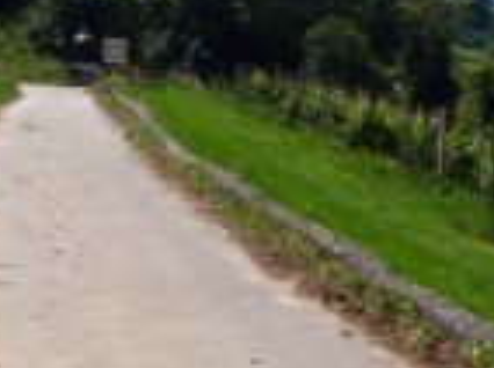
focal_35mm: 122
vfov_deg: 12.1
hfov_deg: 16.1
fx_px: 1738
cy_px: 198
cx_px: 376
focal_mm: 8
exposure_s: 1/1300
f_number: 4.2
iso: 100
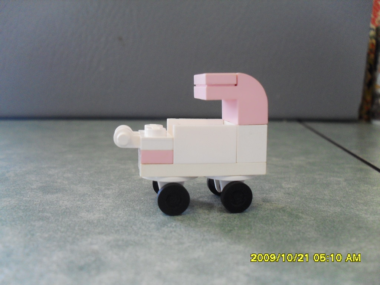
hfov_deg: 52.6
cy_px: 142
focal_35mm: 35
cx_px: 190
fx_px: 384
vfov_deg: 40.7
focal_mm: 6.3
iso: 200
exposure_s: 1/8
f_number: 3.2
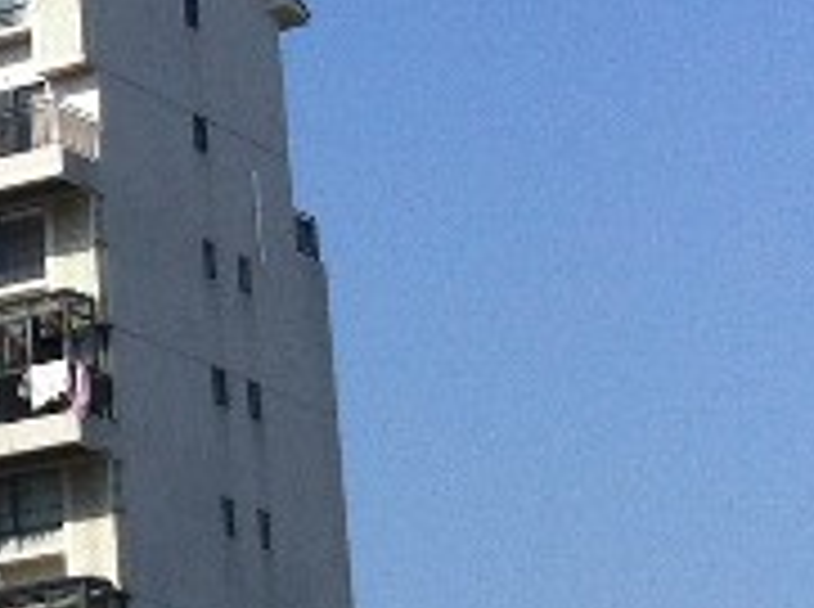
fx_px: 4647
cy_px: 417
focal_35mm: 198
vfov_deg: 7.5
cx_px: -1187
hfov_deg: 9.0
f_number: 2.8
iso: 80
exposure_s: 1/1588
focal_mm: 3.85
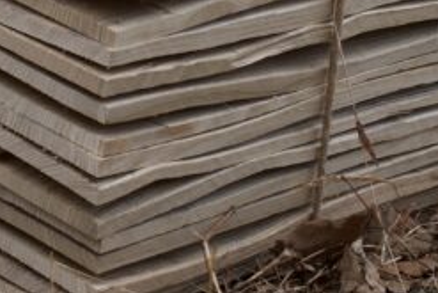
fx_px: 1765
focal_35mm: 145
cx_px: 154
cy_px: -162
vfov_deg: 9.2
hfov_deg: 14.1
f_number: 5
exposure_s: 1/250
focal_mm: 18.3
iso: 200
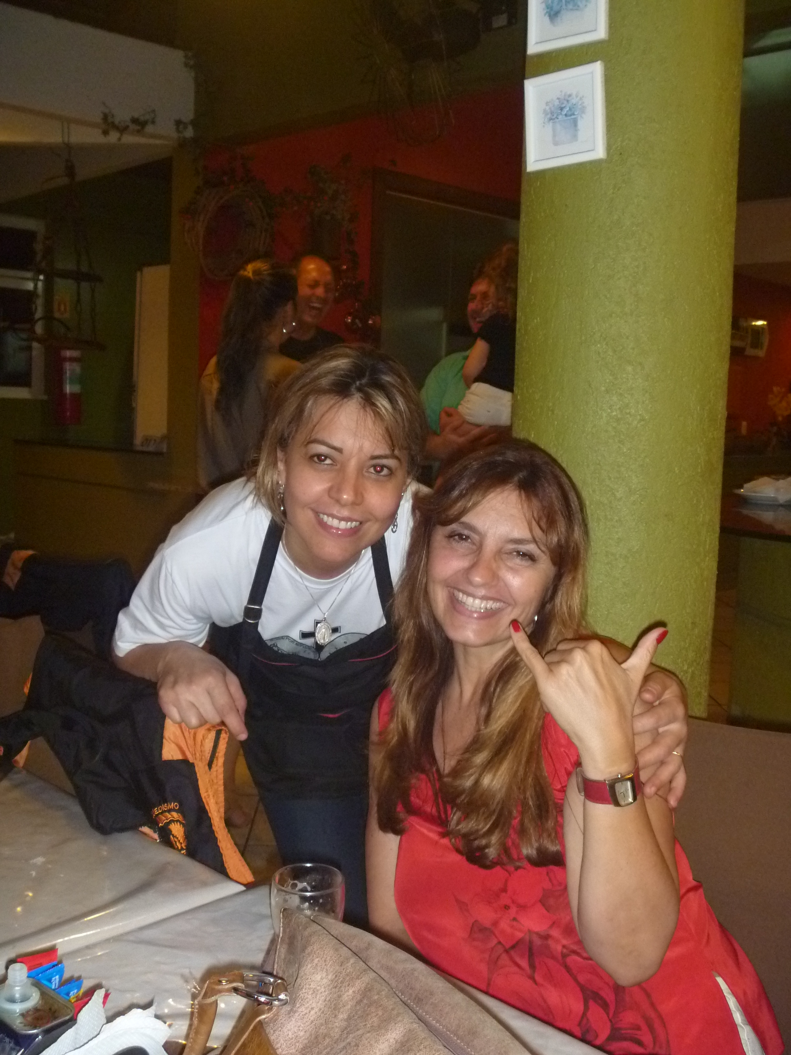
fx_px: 1066
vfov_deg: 52.6
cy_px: 528
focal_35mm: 35
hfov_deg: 40.7
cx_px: 396
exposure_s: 1/30
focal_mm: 6.3
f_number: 3.5
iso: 400
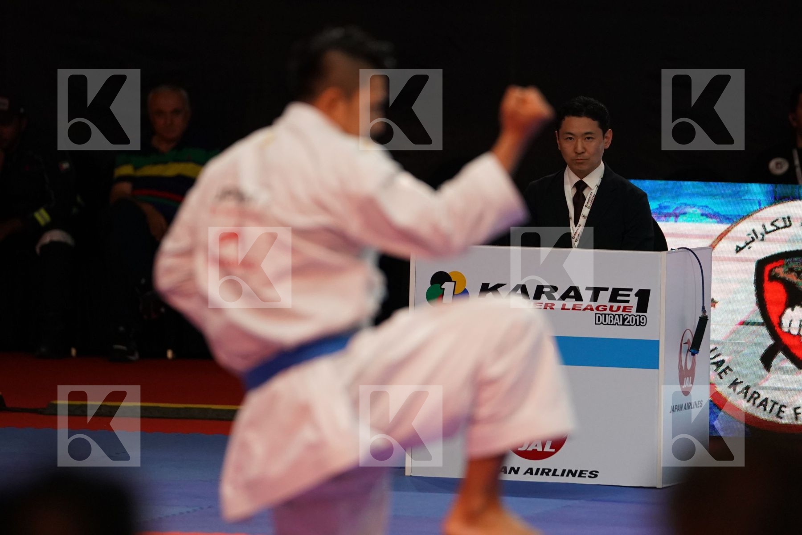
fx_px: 6683
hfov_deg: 6.9
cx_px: 401
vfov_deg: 4.6
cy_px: 268
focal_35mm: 300
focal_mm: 200
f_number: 2.8
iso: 2500
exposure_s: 1/500
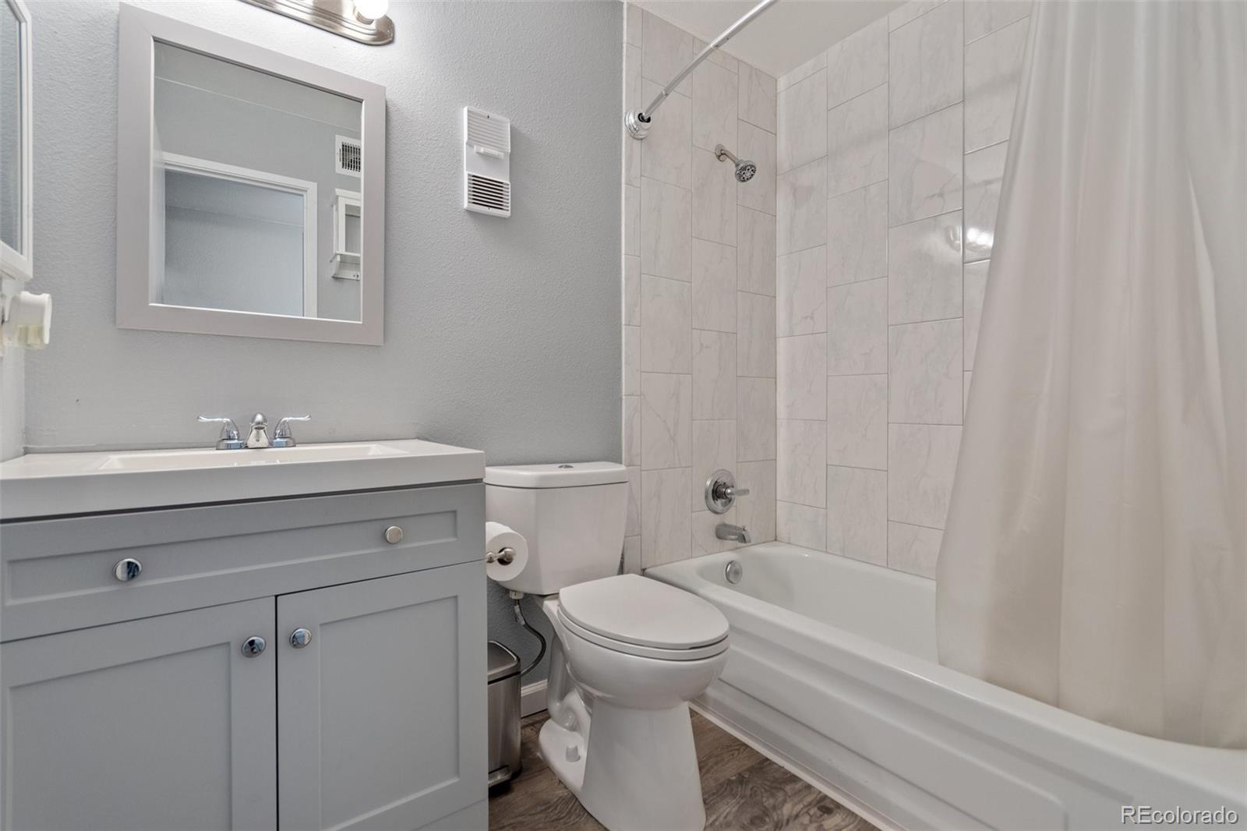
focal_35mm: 15
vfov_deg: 77.3
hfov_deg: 100.4
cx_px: 624
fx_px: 519
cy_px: 416
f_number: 8
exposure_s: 1/6
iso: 400
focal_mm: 10
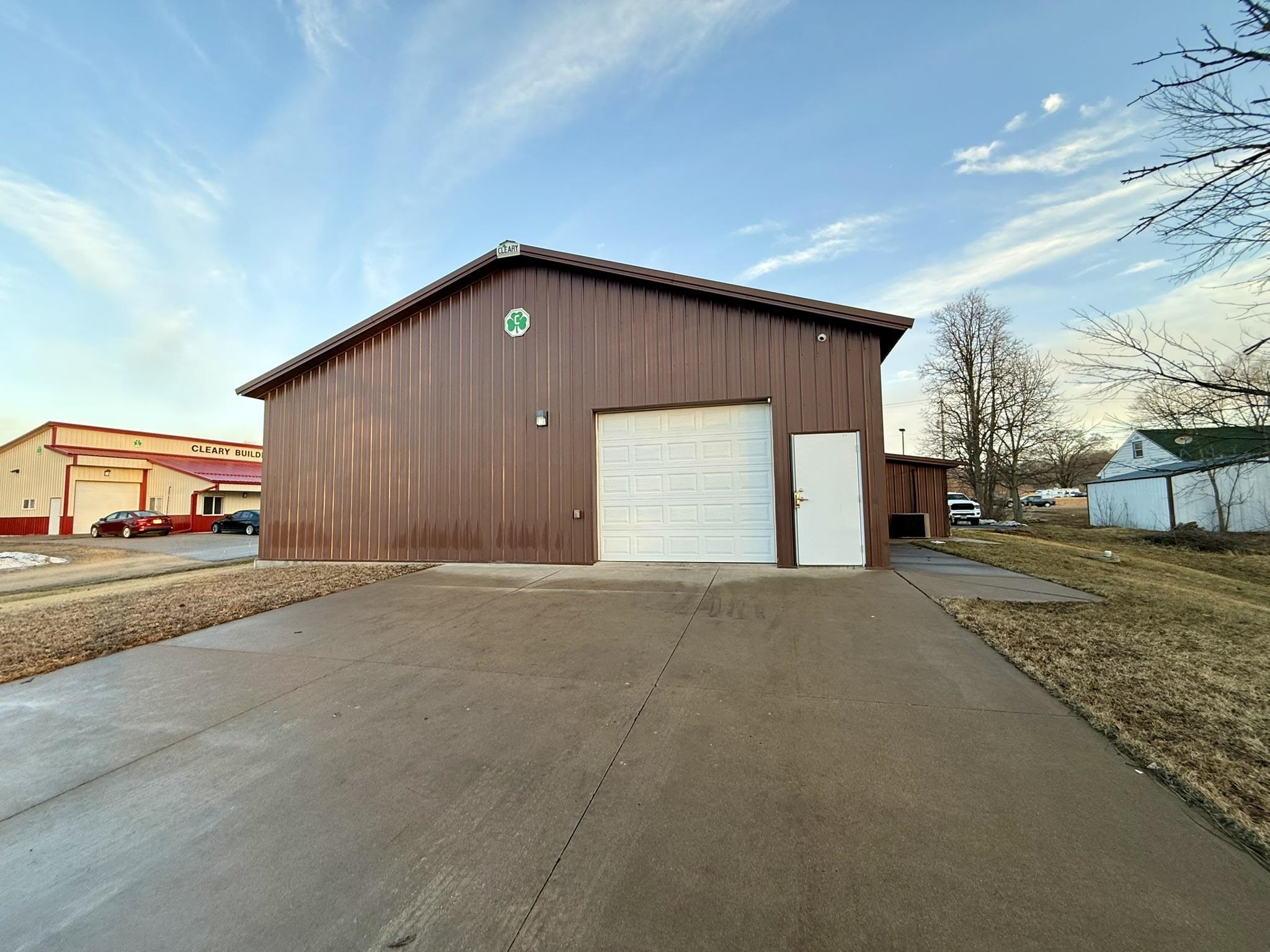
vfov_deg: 85.7
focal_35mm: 14
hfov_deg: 102.1
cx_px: 635
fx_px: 514
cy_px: 476
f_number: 2.2
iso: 64
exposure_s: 1/100
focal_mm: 2.22
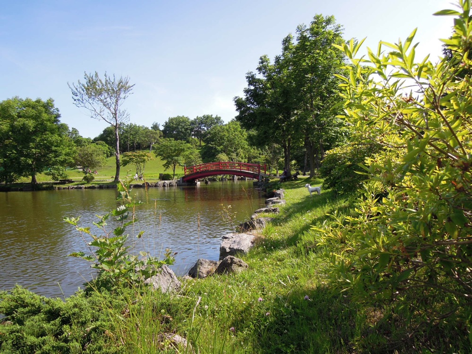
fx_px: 327
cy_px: 177
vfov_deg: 56.8
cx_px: 236
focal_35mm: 24
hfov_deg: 71.6
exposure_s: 1/1250
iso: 160
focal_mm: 4.3
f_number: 2.8
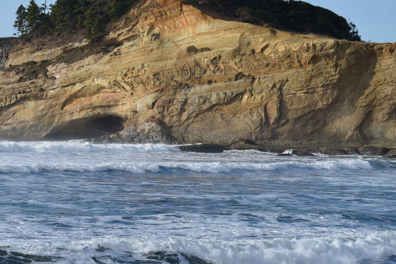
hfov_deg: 11.7
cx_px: 167
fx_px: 1936
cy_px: 157
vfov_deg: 7.8
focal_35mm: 176
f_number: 9
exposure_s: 1/320
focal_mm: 85
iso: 100
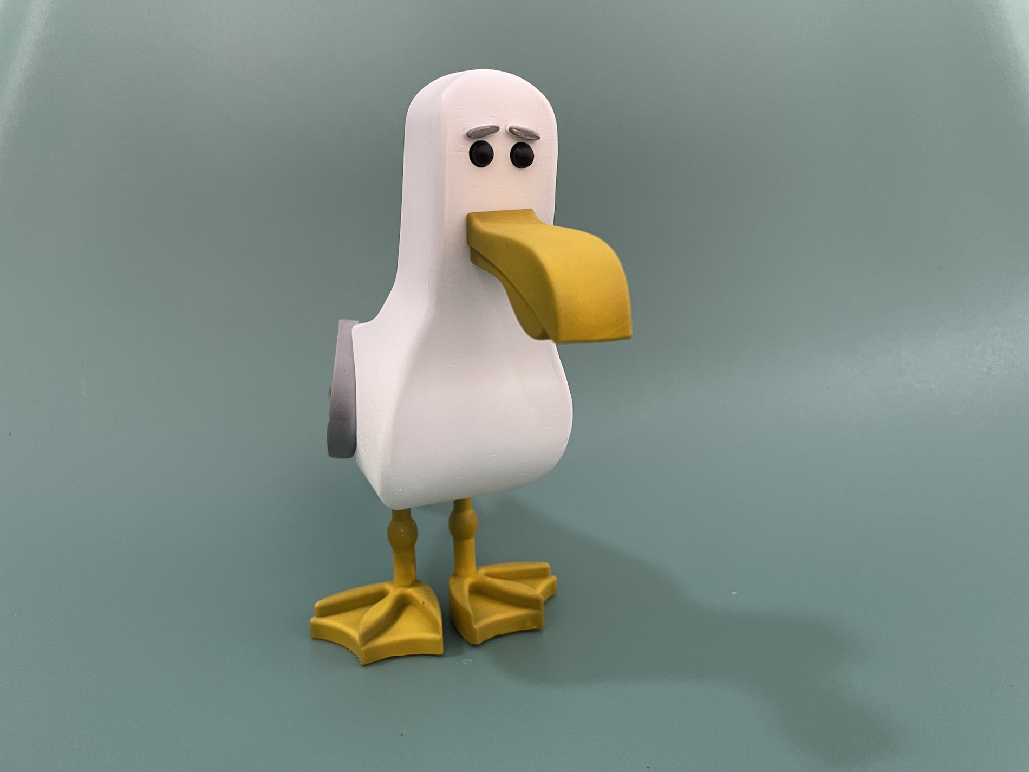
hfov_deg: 67.3
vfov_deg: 53.1
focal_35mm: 26
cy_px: 386
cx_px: 514
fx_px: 773
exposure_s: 1/50
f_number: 1.6
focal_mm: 4.2
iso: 160
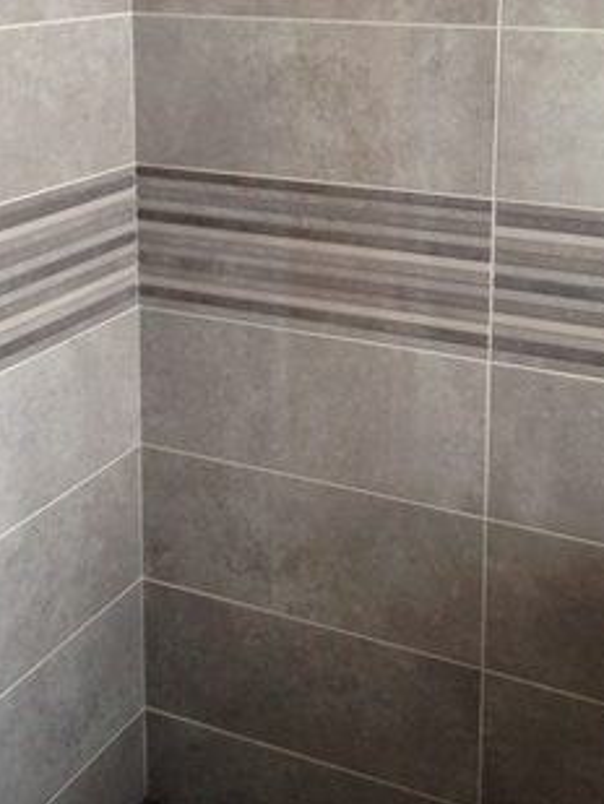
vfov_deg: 33.0
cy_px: 191
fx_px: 1325
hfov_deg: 25.7
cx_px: 289
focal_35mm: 57
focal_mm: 4.13
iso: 125
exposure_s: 1/20
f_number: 2.4
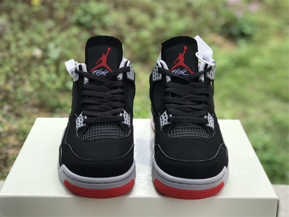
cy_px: 108
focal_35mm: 57
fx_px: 476
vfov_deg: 25.7
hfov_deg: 33.8
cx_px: 144
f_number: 2.8
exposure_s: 1/145
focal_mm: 6.6
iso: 20
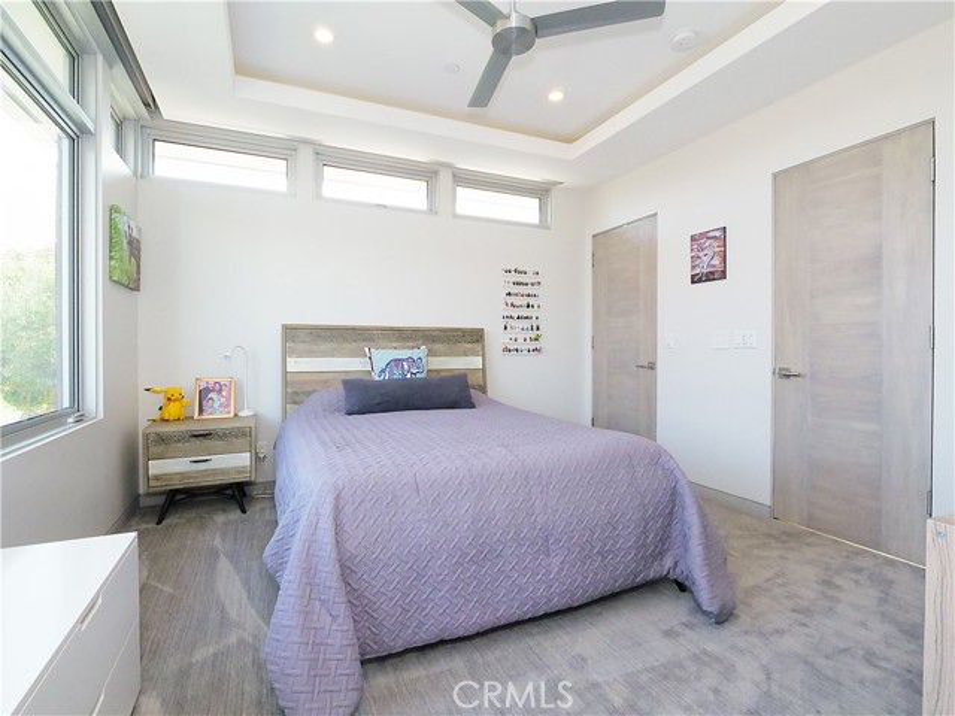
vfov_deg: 78.1
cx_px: 478
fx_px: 441
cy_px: 358
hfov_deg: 94.5
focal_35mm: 16
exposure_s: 1/160
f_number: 9
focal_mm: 8
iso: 1250
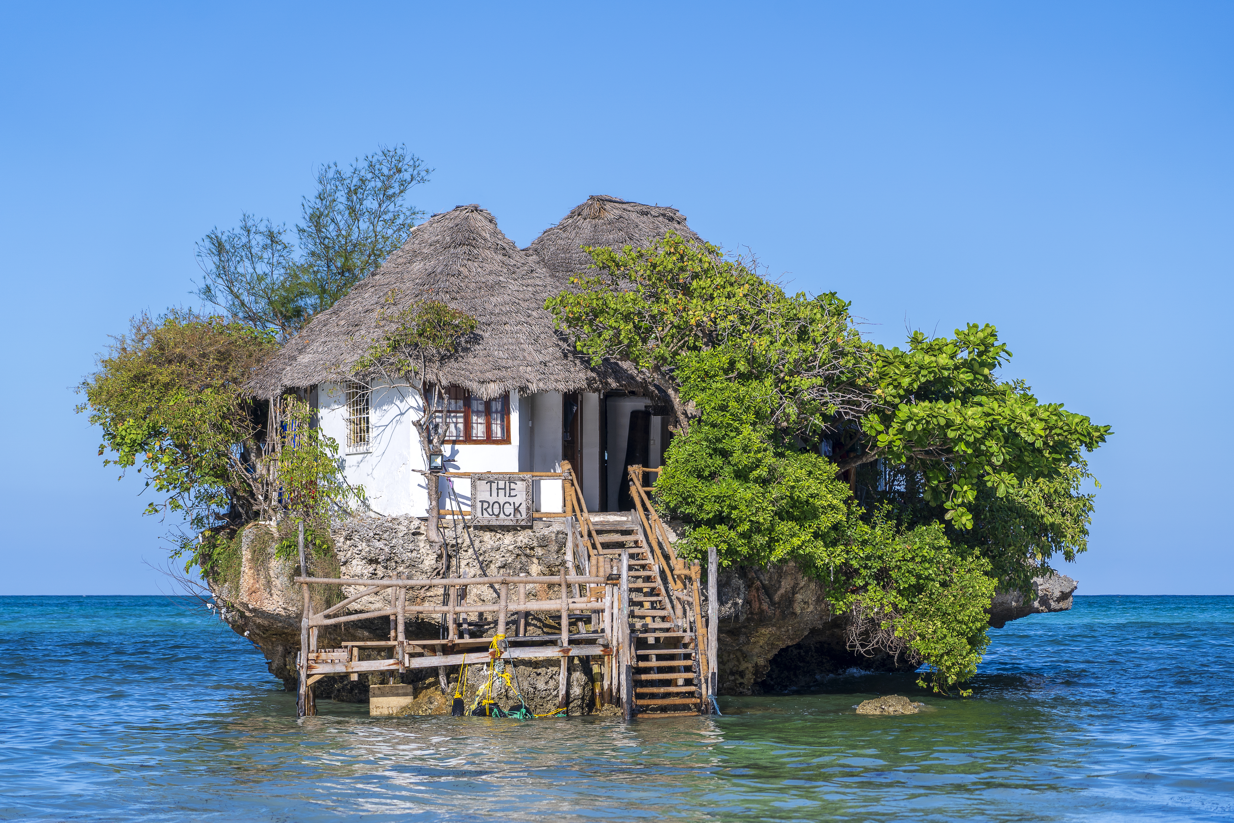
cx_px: 617
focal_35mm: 105
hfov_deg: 19.5
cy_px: 412
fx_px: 3599
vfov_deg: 13.0
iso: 100
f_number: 4
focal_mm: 105
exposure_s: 1/1600
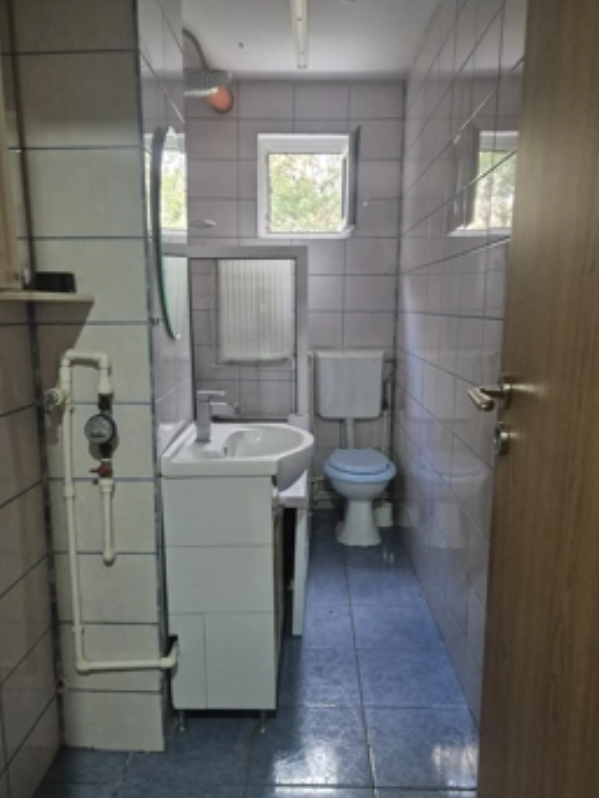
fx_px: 623
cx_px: 295
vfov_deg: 65.2
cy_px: 426
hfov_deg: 51.4
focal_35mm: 27
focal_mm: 5.4
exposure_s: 1/100
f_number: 1.8
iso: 800
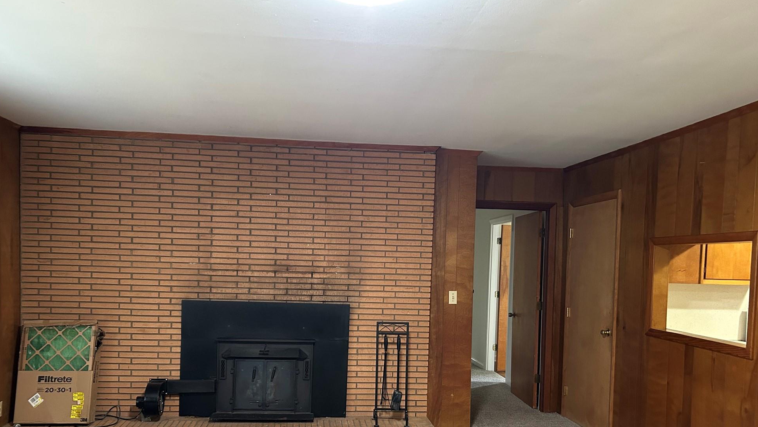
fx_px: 603
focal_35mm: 30
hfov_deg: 64.3
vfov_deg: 38.5
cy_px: 283
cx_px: 360
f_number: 1.5
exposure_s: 1/40
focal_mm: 5.7
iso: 400
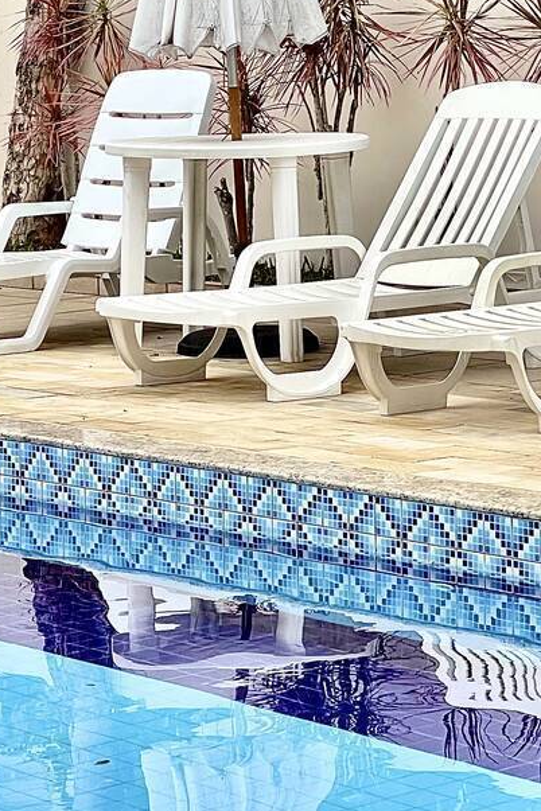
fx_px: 3584
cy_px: 105
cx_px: 499
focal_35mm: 159
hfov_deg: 8.6
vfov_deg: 12.8
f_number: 2.2
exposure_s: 1/279
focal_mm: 7.5
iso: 20
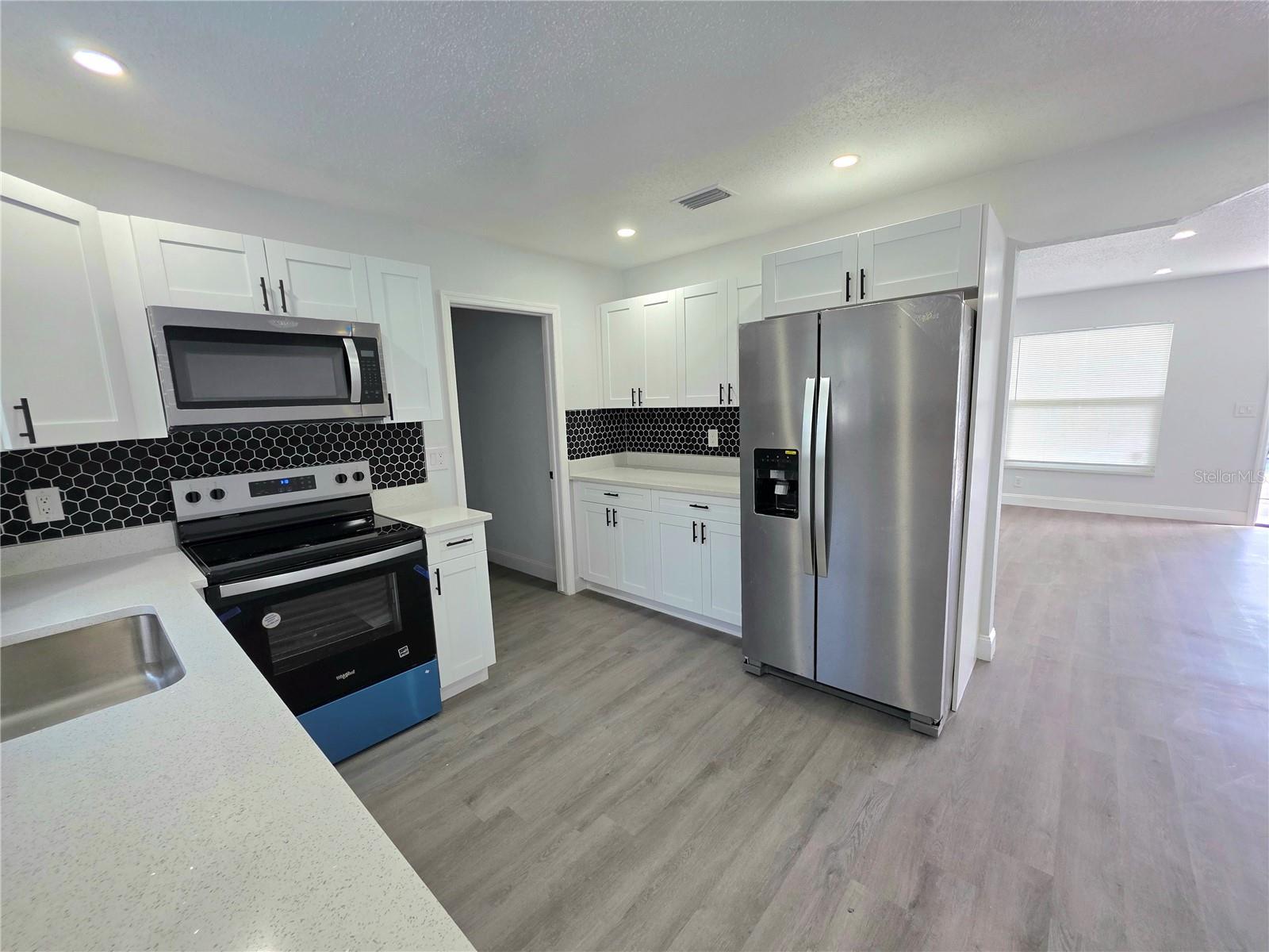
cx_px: 634
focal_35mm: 13
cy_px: 476
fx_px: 477
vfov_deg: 89.9
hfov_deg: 106.2
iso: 125
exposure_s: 1/120
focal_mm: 2.2
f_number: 1.9
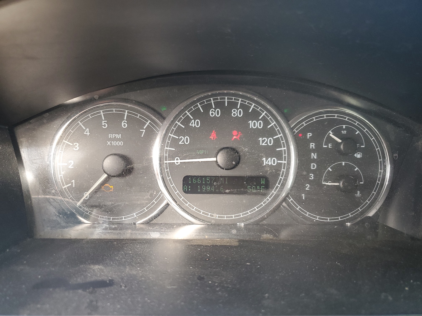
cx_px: 211
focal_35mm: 26
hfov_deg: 67.3
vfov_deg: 53.1
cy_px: 158
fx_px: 317
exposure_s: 1/120
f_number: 1.5
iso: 90
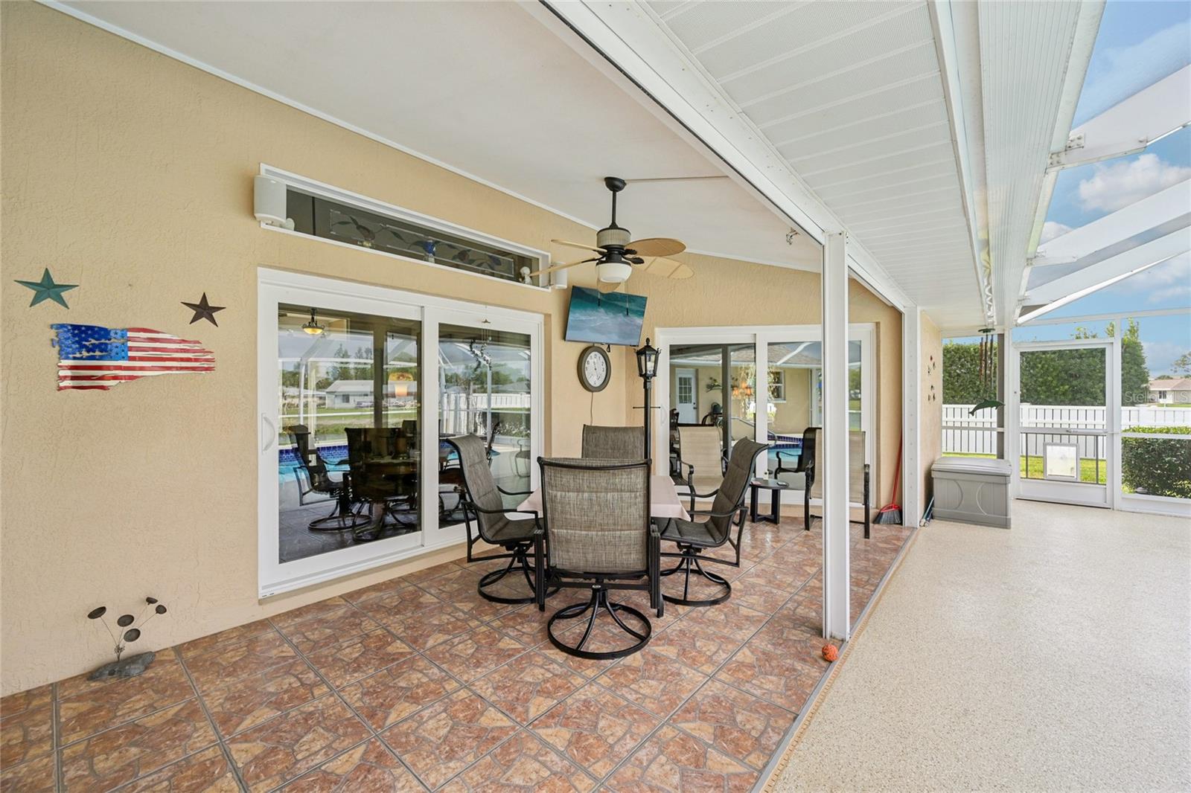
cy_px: 396
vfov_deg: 81.2
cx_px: 596
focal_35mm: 14
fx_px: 463
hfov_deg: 104.3
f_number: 8
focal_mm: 14
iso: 400
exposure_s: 1/160
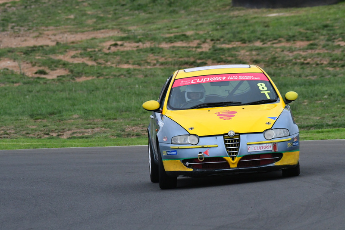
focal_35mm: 675
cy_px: 115
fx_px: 6471
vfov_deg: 2.0
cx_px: 172
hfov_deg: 3.1
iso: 2500
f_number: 10
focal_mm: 450
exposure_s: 1/640
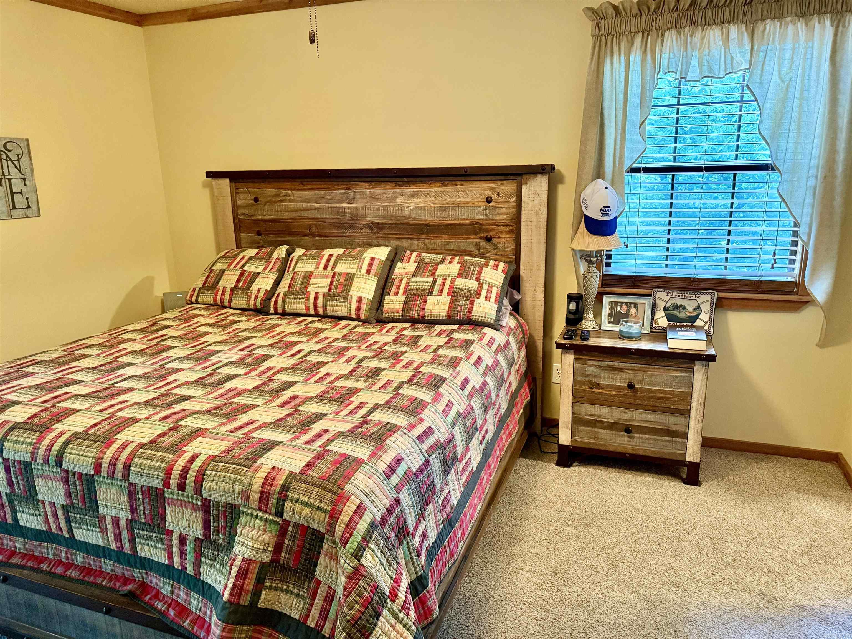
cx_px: 426
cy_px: 320
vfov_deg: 56.8
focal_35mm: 24
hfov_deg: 71.6
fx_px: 591
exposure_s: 1/40
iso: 640
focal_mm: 6.76
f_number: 1.78
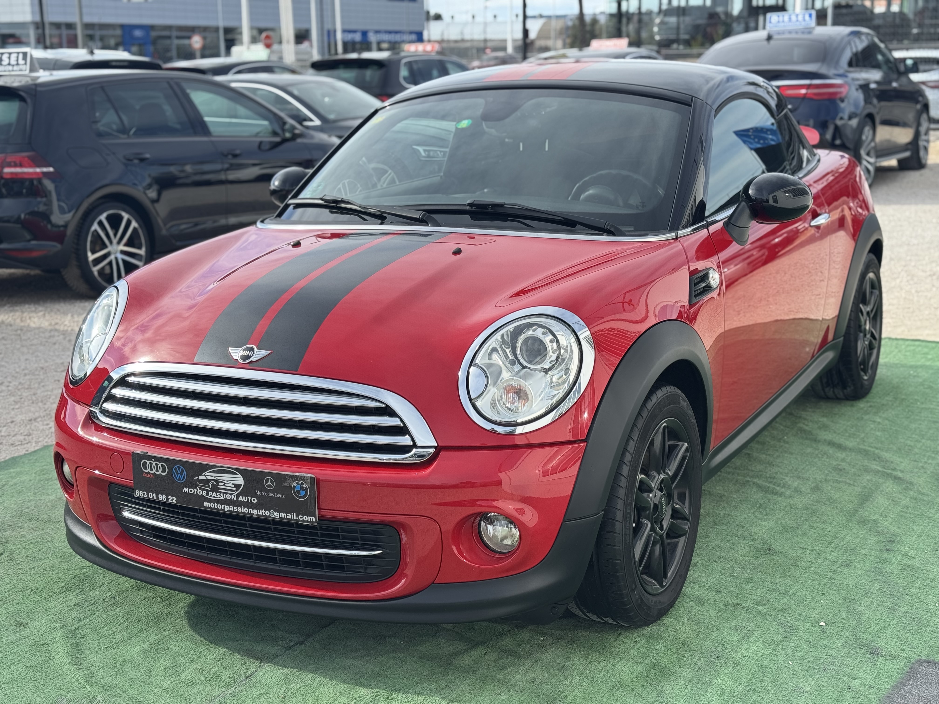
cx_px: 470
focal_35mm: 48
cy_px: 352
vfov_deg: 30.3
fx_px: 1302
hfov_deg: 39.7
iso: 64
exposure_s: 1/1215
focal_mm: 6.76
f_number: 1.78
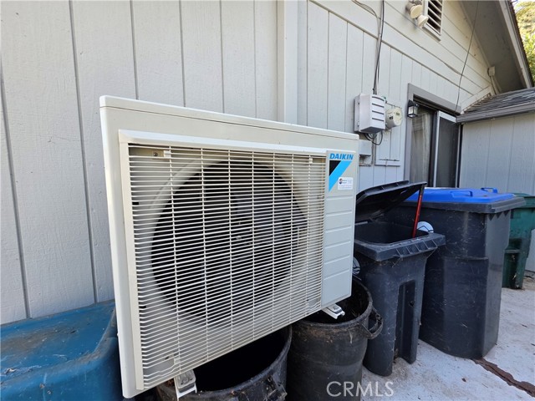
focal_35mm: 13
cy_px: 200
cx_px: 268
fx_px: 201
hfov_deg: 106.2
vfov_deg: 89.9
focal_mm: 2.2
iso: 100
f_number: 1.9
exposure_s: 1/359
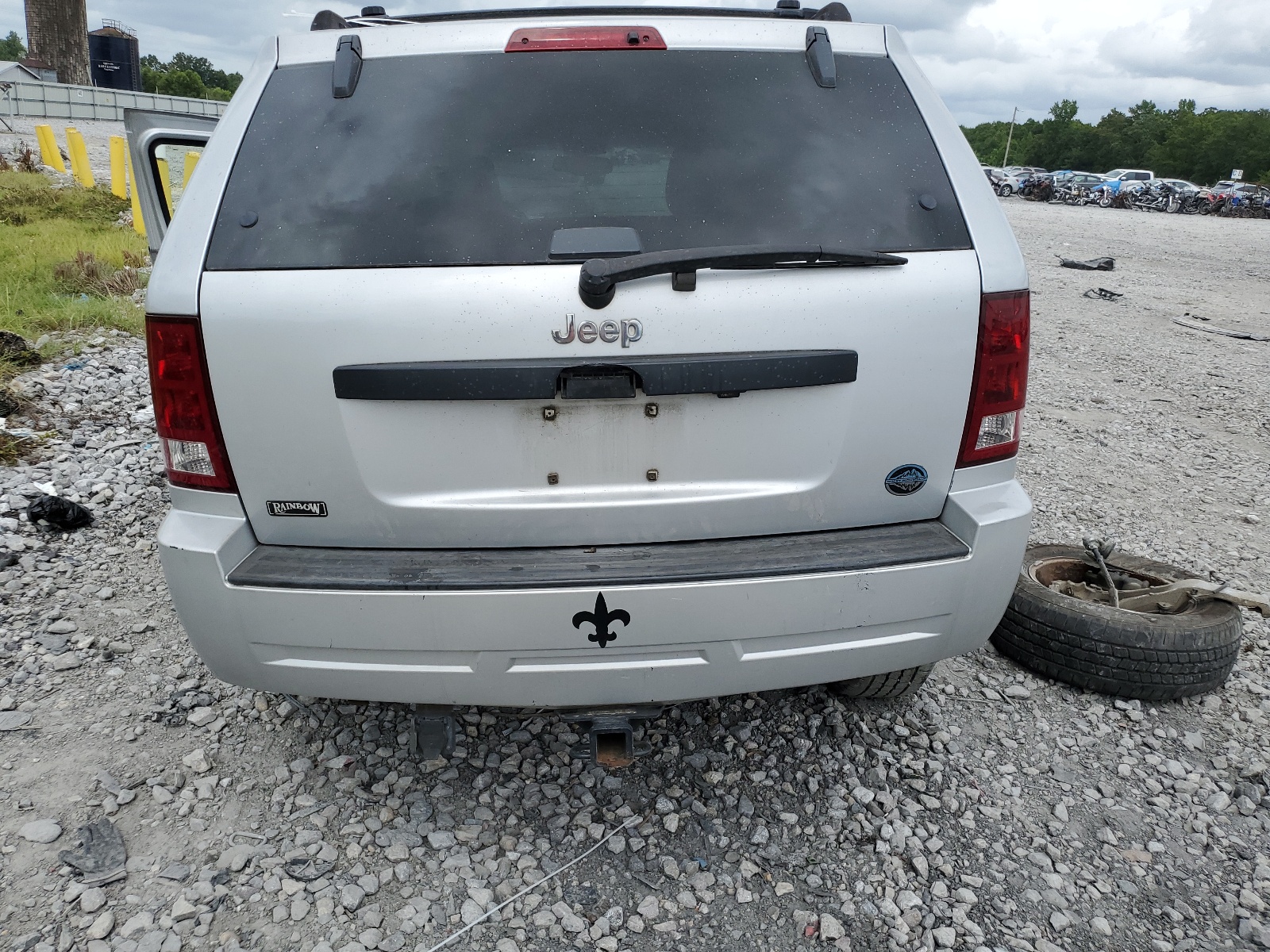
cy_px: 476
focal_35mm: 26
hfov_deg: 67.3
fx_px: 954
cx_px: 635
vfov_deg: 53.1
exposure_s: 1/3333
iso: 50
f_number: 1.5
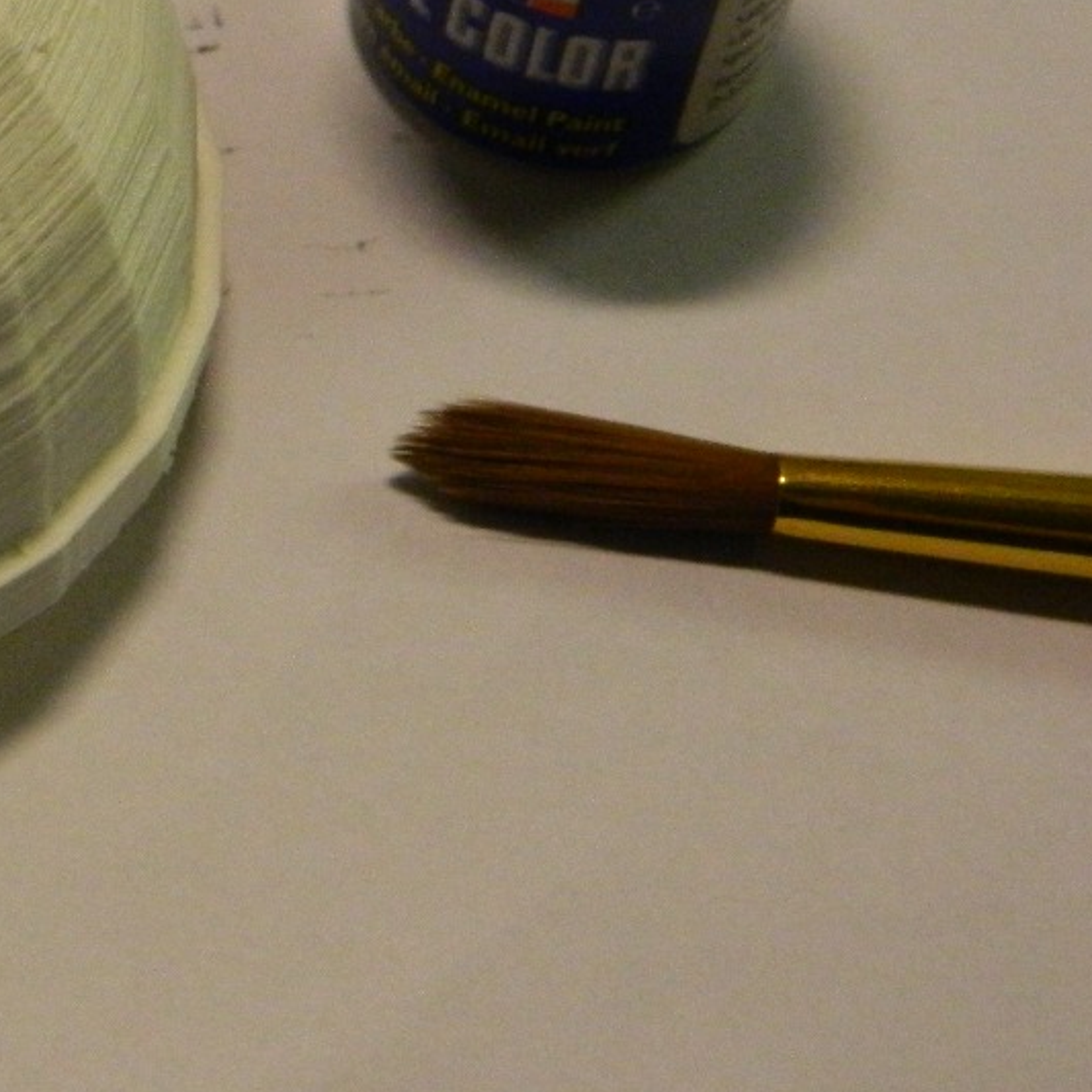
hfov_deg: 12.4
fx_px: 4854
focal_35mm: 136
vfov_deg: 12.8
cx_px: -373
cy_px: 201
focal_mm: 10.2
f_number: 3.8
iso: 400
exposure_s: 1/100
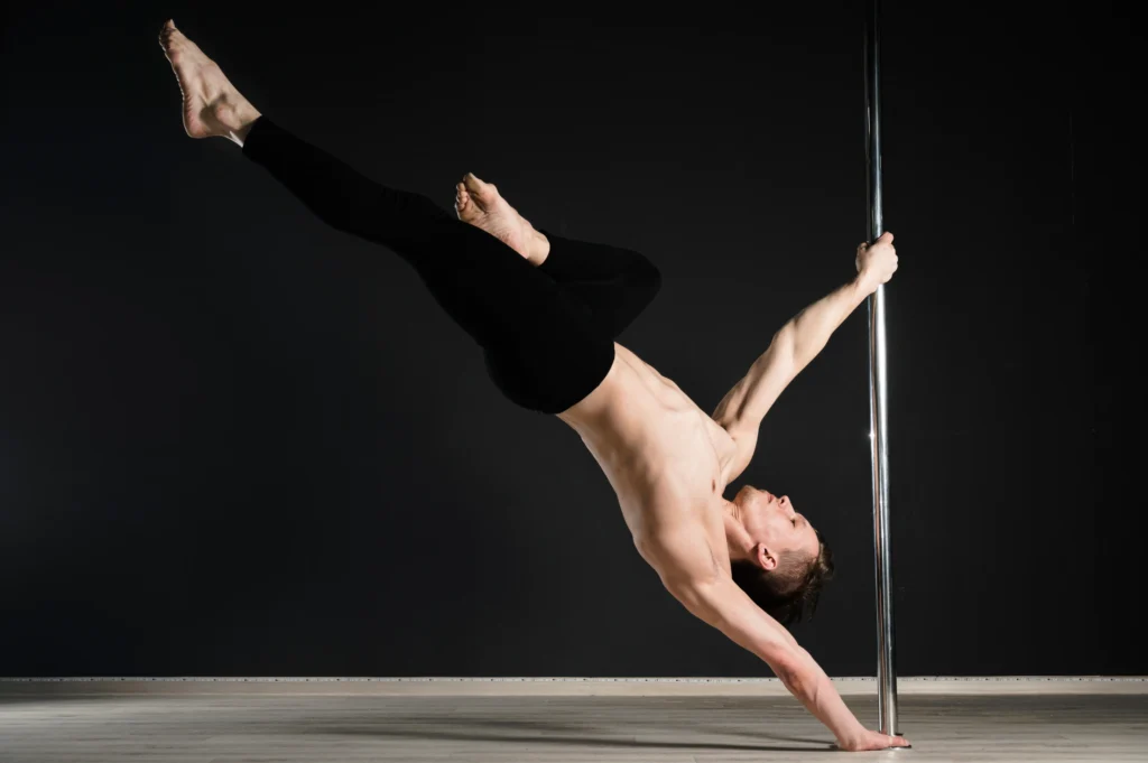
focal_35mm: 55
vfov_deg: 24.6
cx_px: 574
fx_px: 1752
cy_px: 382
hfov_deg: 36.3
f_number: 4.2
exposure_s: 1/160
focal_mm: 55
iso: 200
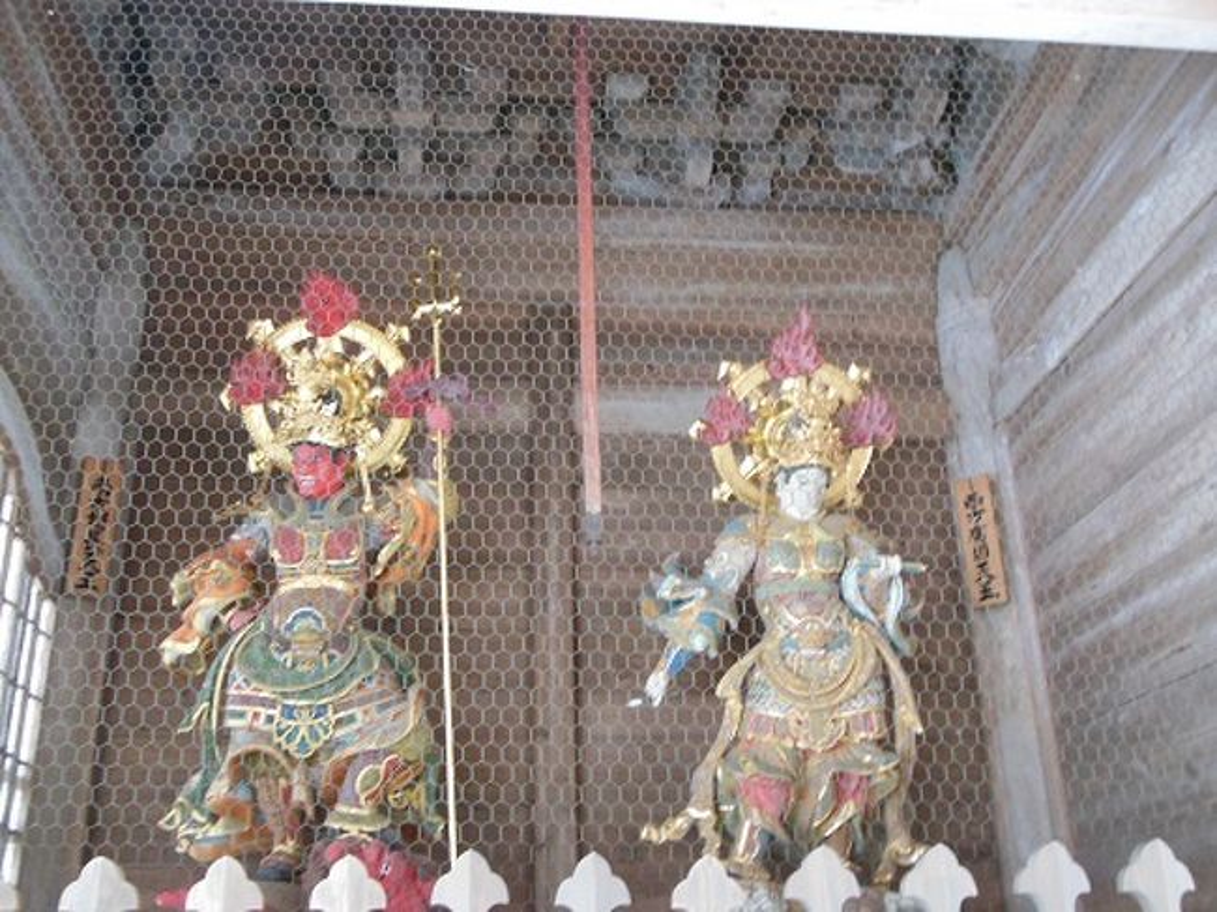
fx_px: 1335
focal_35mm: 38
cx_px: 608
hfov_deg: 49.0
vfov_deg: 37.7
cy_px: 456
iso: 800
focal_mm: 6.8
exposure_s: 1/4
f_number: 3.6
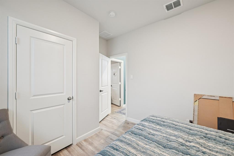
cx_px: 117
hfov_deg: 102.3
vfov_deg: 79.2
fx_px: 94
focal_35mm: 14
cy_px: 78
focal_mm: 14.5
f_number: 8
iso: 400
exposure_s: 1/8
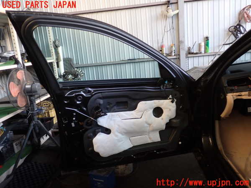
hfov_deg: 60.0
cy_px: 94
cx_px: 126
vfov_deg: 46.8
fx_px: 218
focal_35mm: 30
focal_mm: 5.4
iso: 125
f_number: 2.3
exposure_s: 1/60
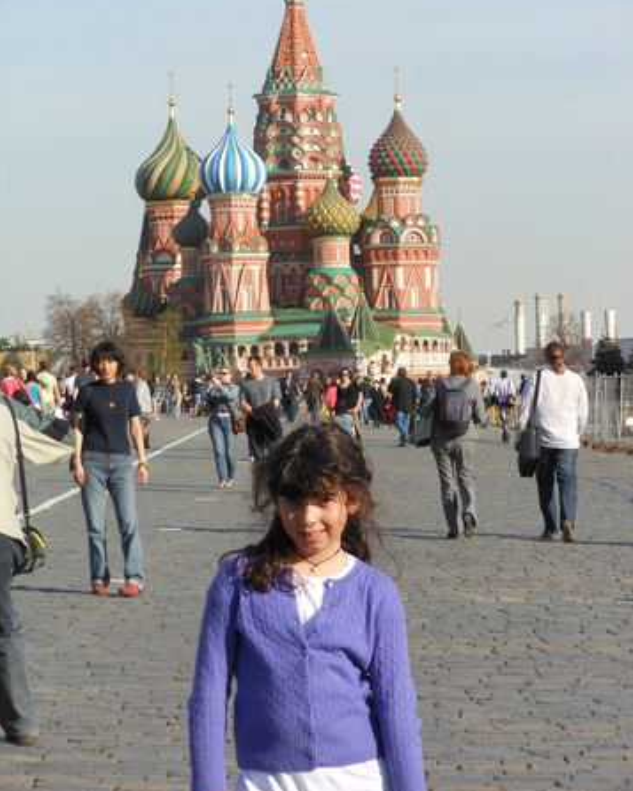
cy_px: 378
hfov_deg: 12.2
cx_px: 316
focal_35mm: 126
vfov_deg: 15.3
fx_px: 2950
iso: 80
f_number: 5.4
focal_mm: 21.5
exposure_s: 1/320
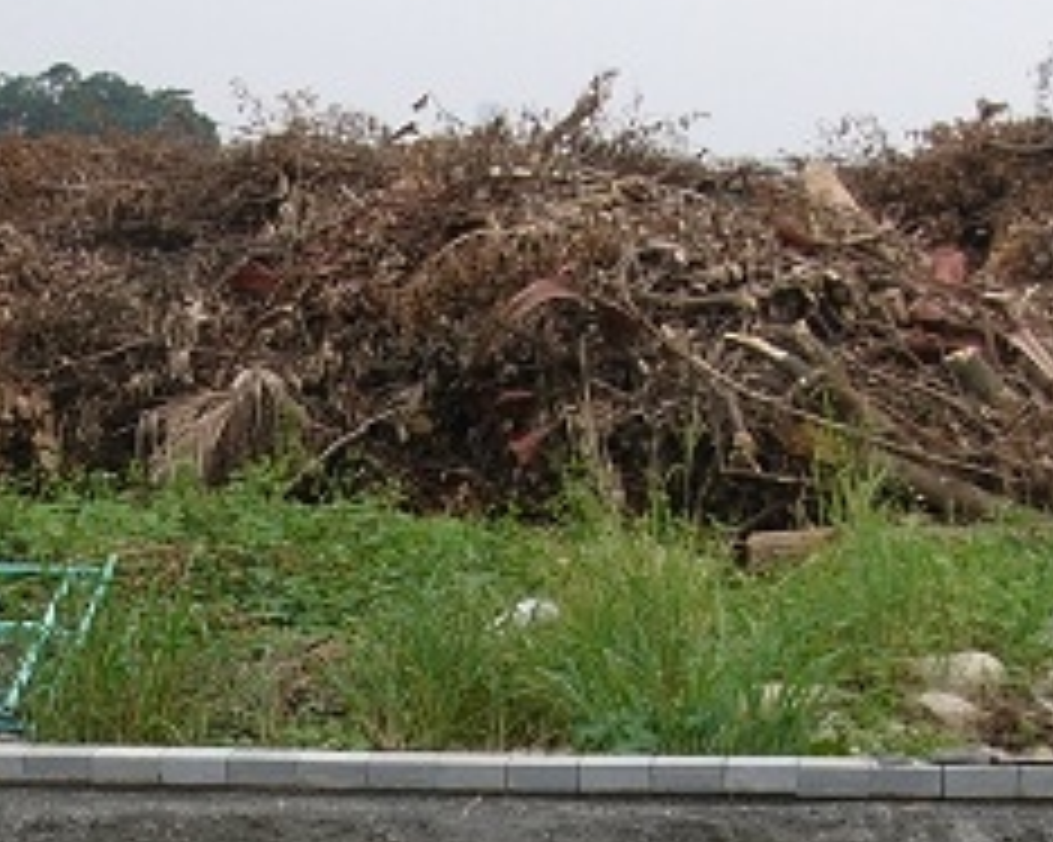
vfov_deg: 16.0
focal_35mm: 96
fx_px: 2991
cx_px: 140
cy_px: 360
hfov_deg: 19.7
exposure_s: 1/100
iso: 50
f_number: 4
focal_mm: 6
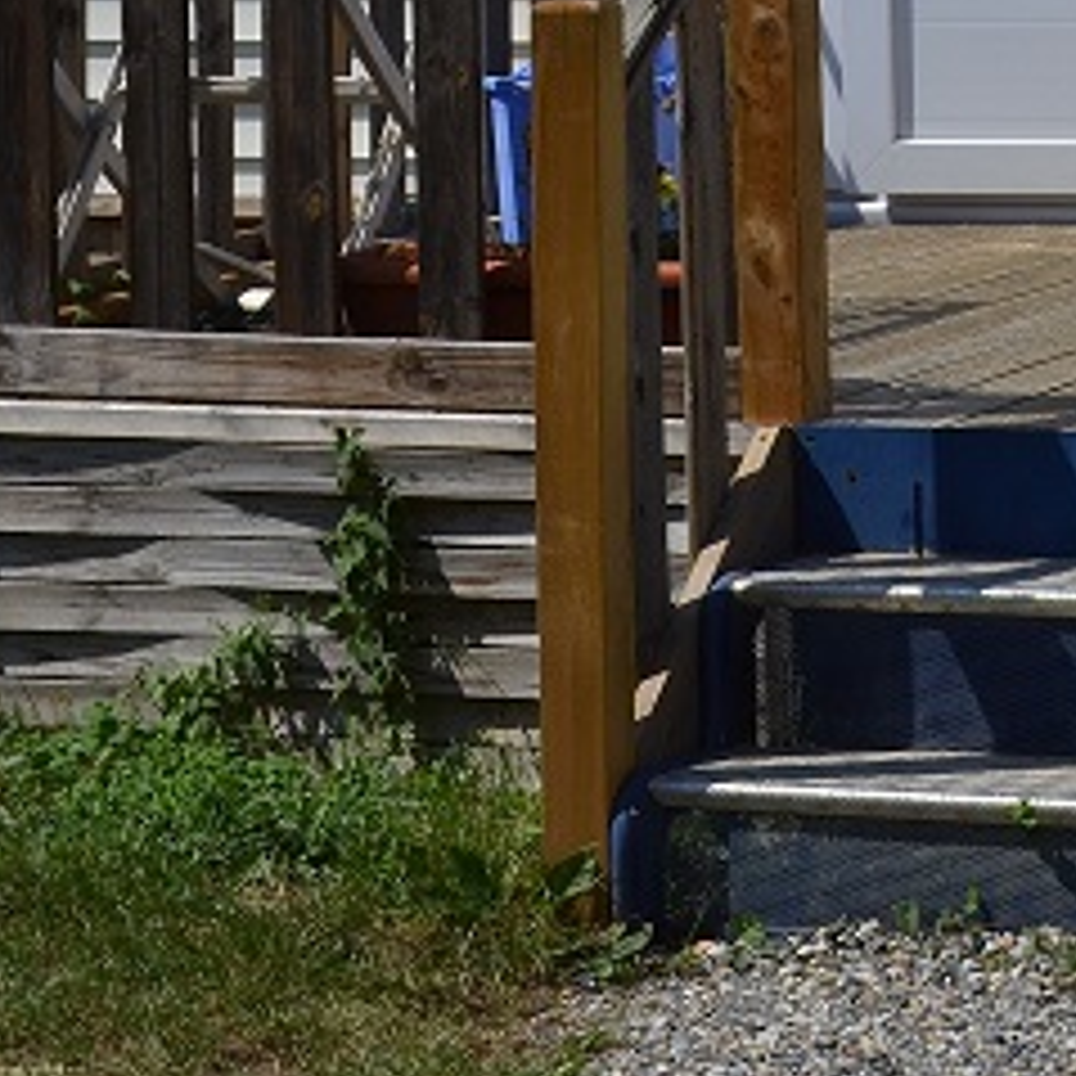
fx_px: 6261
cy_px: -180
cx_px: 1823
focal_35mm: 178
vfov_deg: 9.7
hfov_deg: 9.4
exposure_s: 1/320
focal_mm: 29
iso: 100
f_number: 9
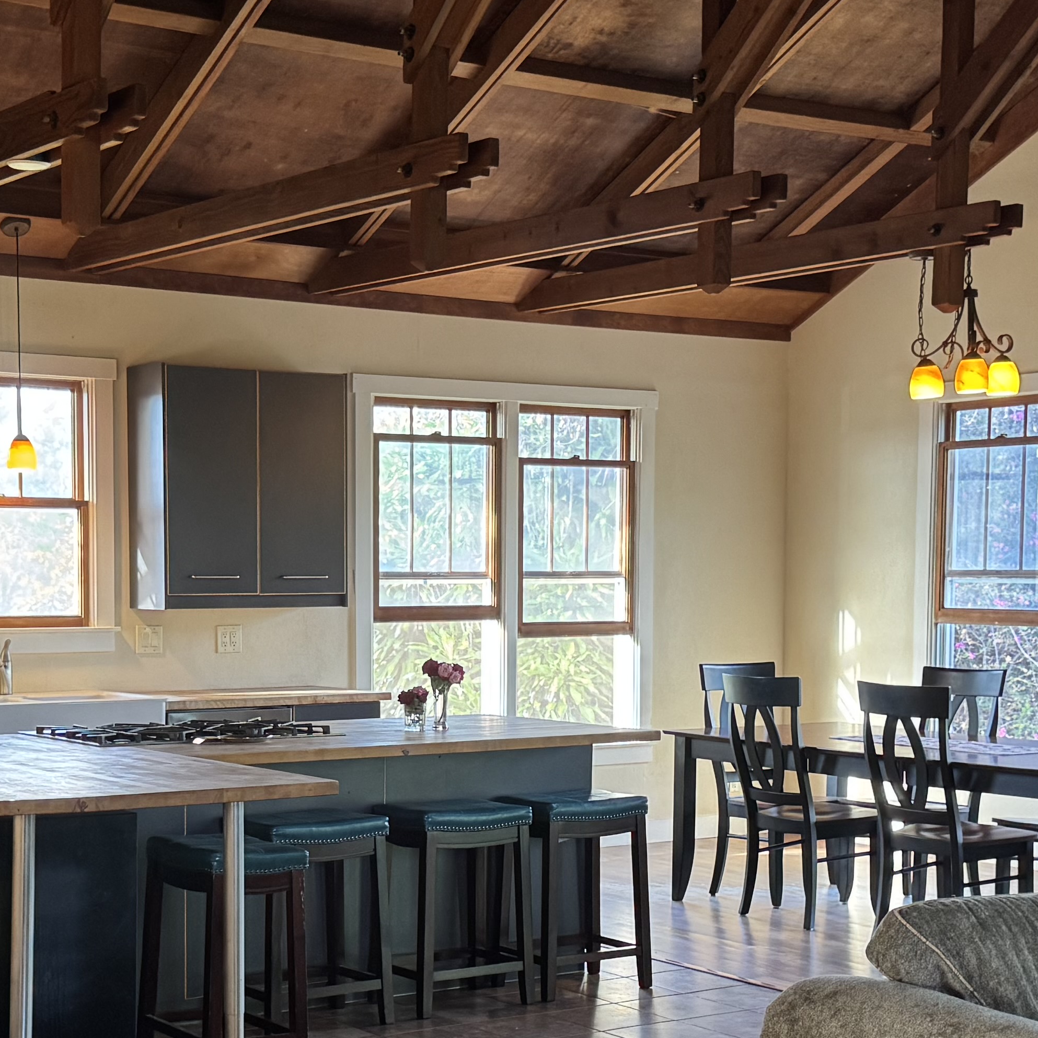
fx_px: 2069
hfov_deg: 28.1
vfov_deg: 28.0
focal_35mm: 61
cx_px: 401
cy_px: 691
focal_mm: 6.76
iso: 250
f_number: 1.78
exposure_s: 1/60
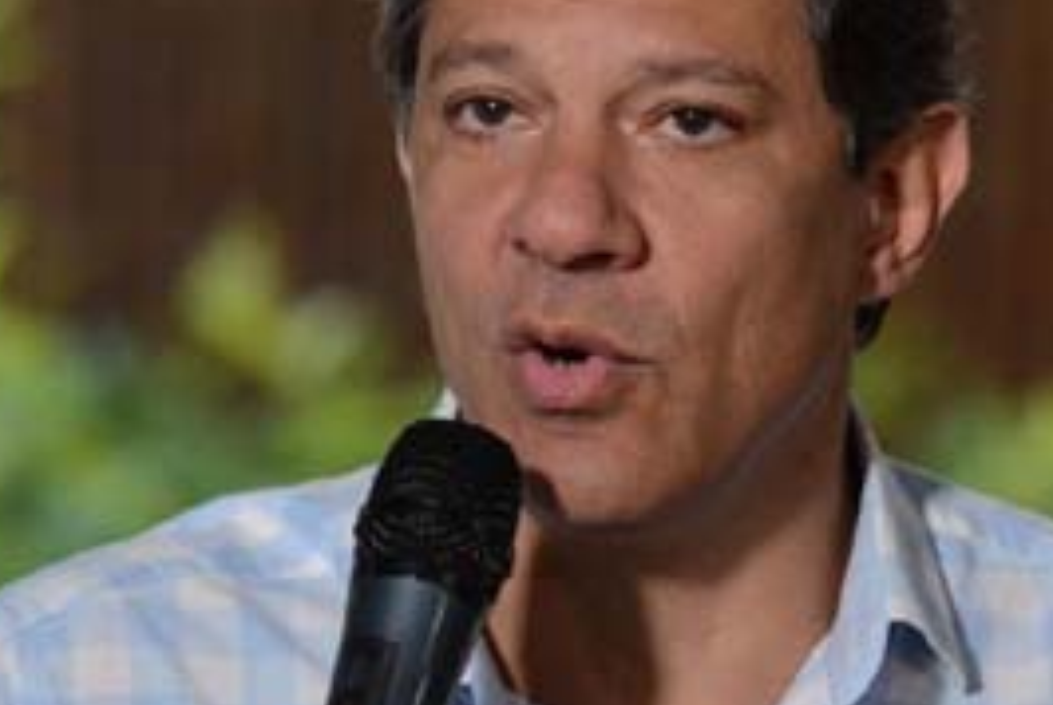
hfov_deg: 5.2
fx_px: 11537
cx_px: 614
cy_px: 255
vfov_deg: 3.5
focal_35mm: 394
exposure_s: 1/125
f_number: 3.2
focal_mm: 140
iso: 1600
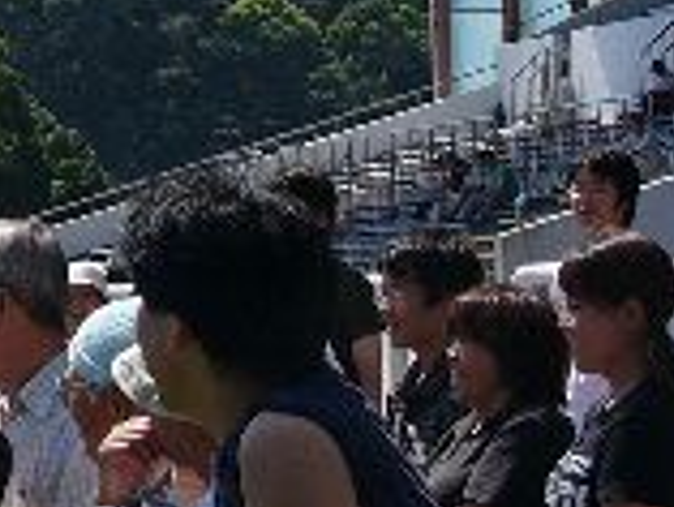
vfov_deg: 7.1
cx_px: -245
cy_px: -43
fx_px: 4053
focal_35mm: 208
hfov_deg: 9.3
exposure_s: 1/640
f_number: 8
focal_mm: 8.5
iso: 50
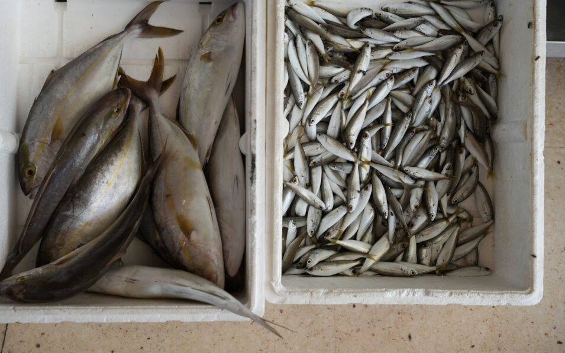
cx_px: 254
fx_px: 770
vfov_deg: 25.8
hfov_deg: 40.2
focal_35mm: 50
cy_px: 143
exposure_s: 1/160
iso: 500
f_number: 4
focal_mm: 43.9
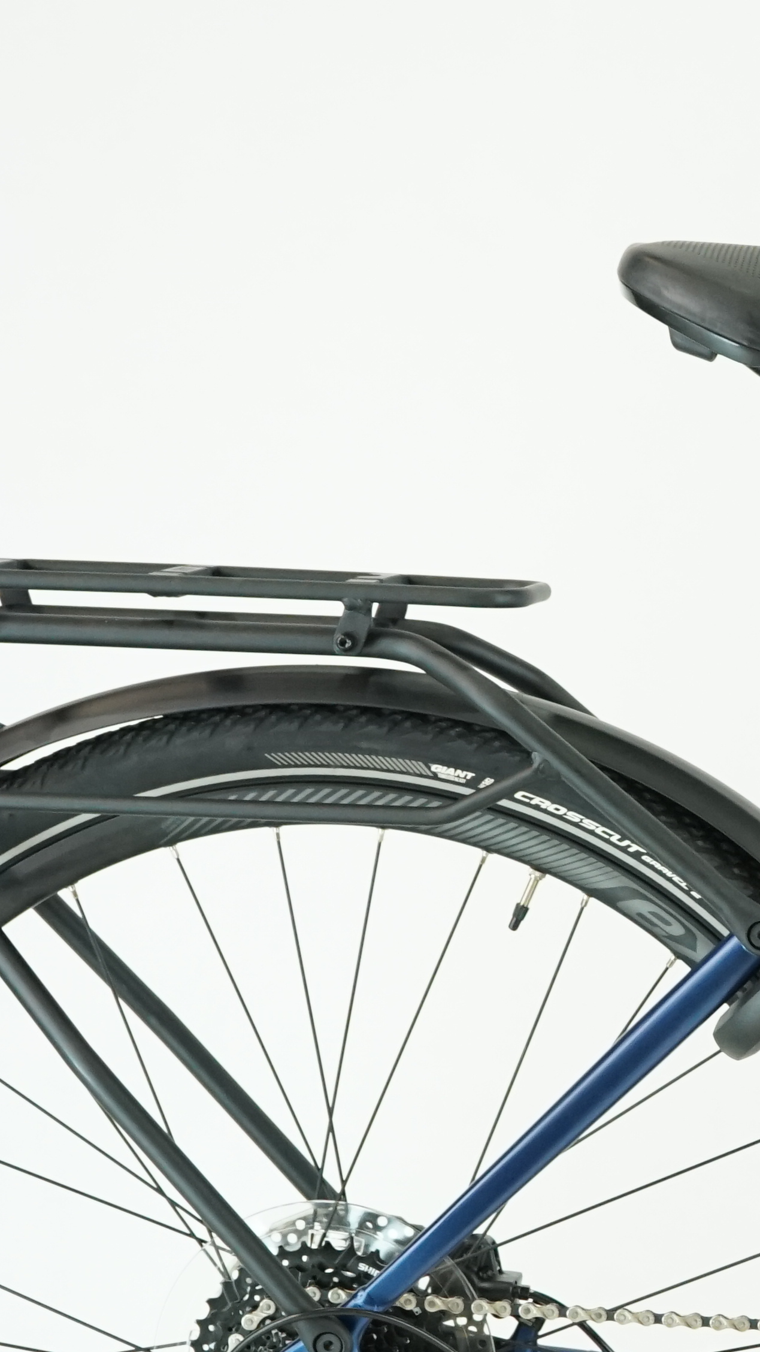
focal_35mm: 156
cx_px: 1387
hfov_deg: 7.5
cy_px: 944
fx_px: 5589
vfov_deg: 13.8
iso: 2000
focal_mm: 56
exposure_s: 1/200
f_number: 5.6
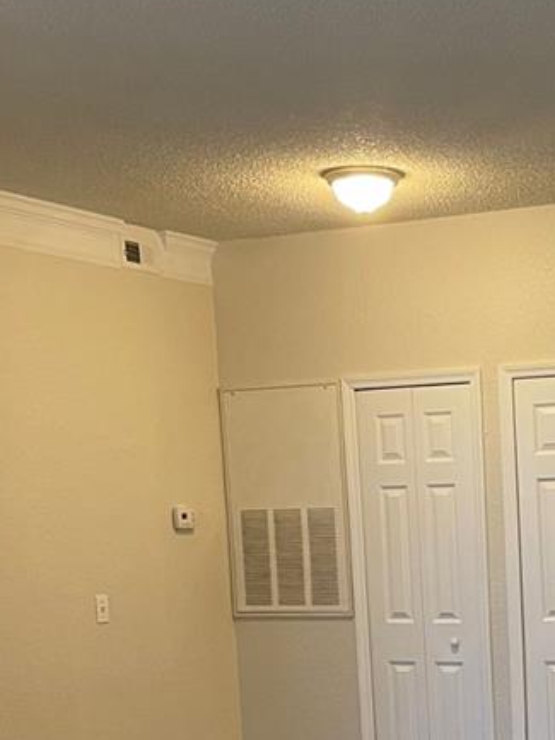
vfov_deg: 25.9
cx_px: 618
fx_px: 1538
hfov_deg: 19.5
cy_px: 706
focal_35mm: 72
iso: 200
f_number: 1.6
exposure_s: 1/60
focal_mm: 4.2
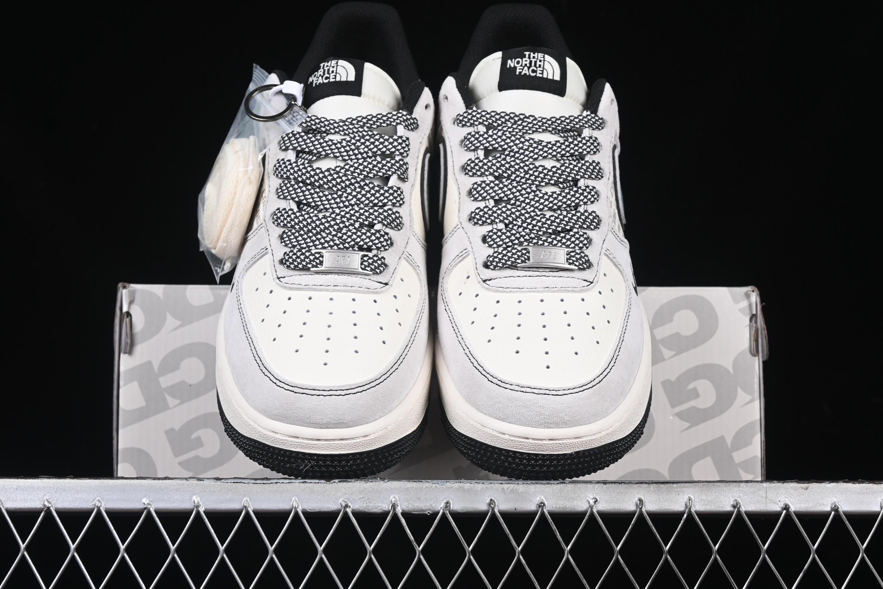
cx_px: 442
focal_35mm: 75
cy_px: 294
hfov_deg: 27.0
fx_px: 1839
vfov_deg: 18.2
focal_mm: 50
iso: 160
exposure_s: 1/80
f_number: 8
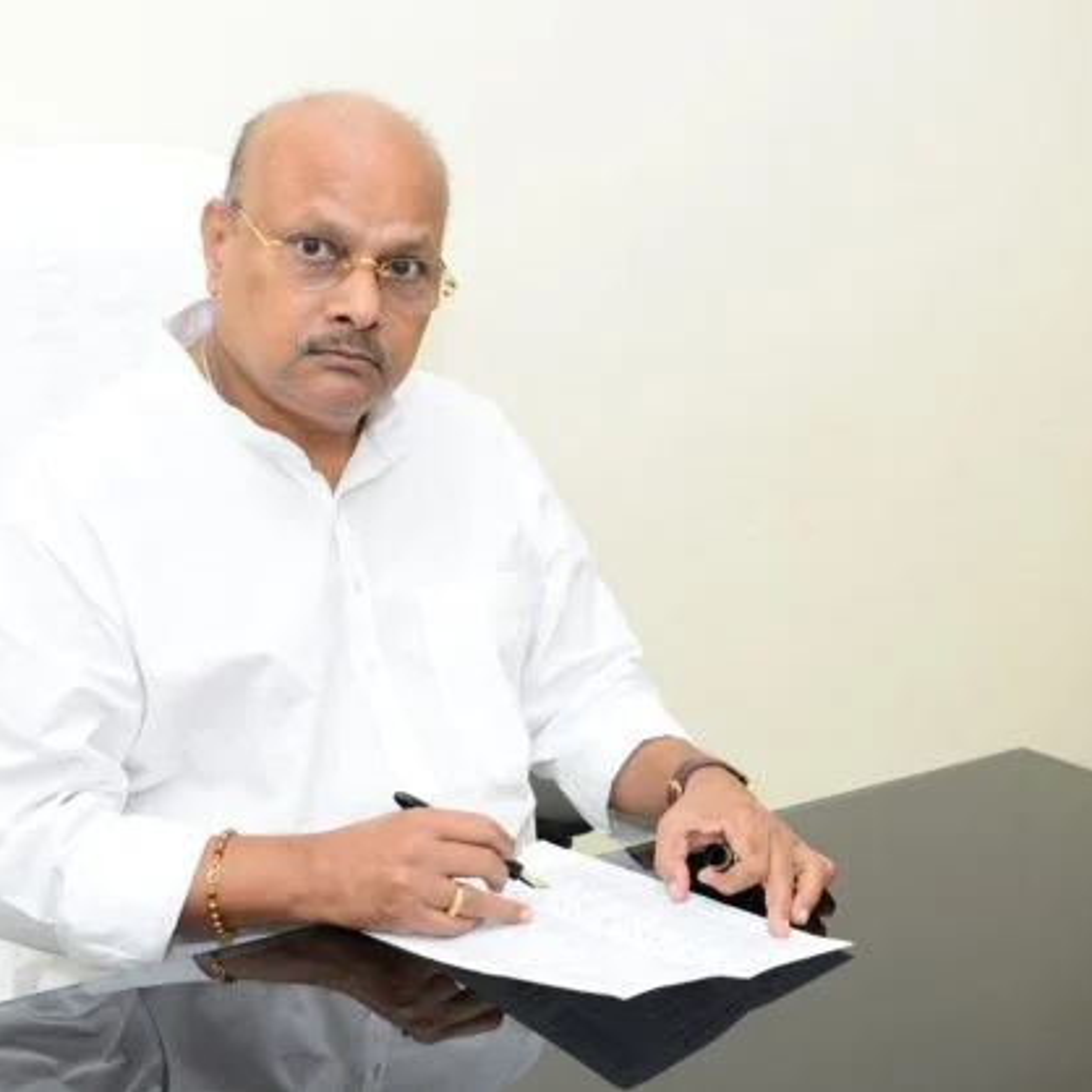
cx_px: 377
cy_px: 546
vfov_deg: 26.9
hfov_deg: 26.8
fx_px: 2284
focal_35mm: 64
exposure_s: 1/160
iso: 800
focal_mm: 50
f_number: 4.8
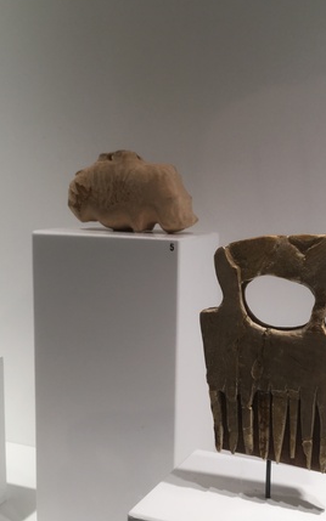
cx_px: 208
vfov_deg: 47.1
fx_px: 597
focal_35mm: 42
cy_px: 294
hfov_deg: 30.4
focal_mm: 4.15
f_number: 2.2
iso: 32
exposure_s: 1/50
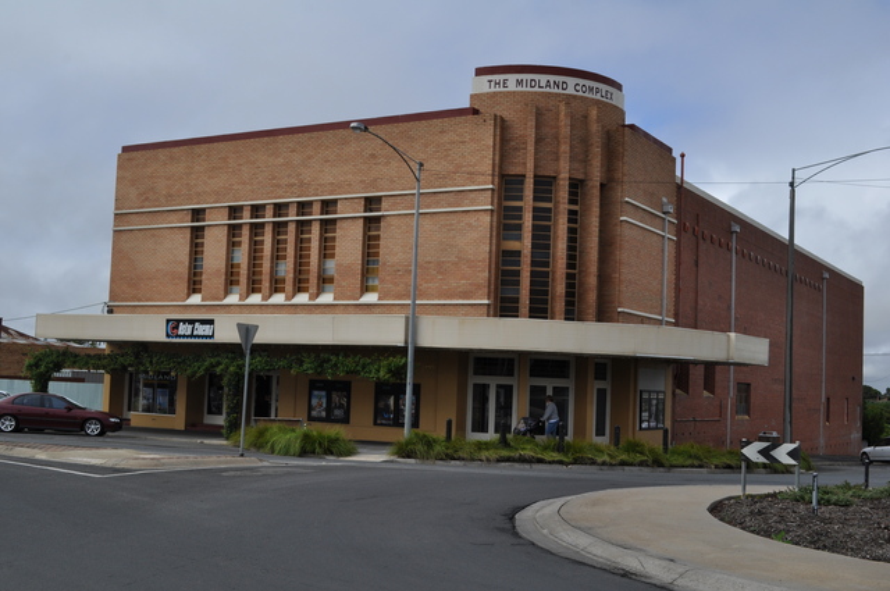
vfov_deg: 30.8
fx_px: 1074
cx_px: 445
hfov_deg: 45.0
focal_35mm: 44
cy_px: 296
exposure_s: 1/400
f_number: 11
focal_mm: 29
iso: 200
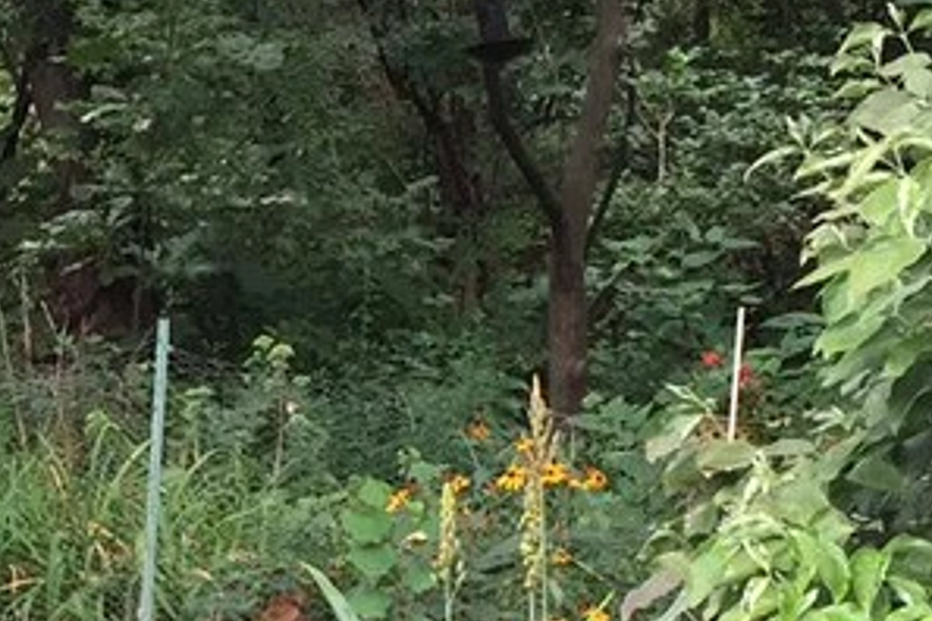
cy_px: 866
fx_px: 3365
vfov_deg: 10.3
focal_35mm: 130
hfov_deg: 15.5
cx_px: -16
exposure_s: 1/120
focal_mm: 4.15
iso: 50
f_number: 2.2
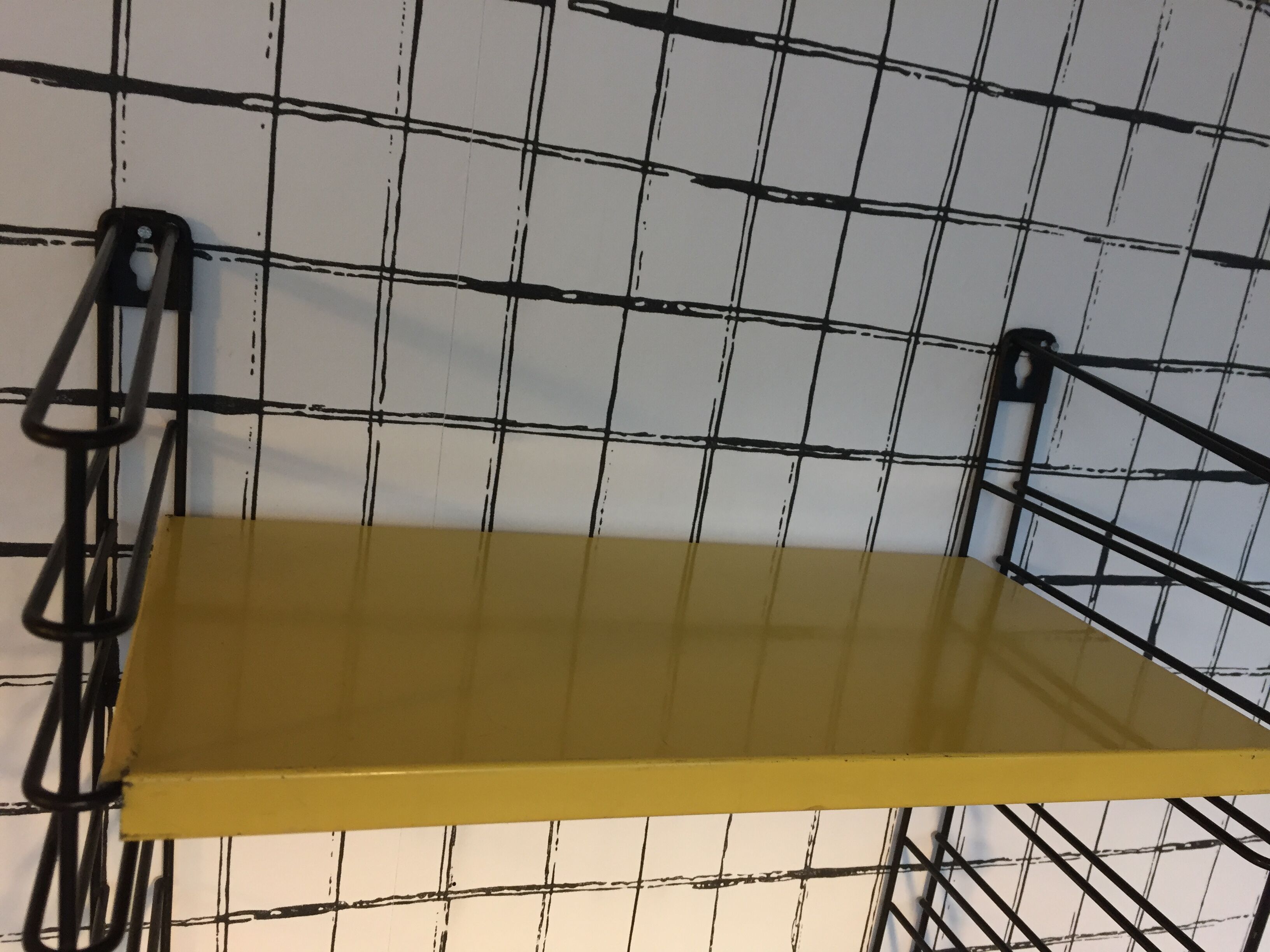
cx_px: 635
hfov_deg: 61.7
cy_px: 476
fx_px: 1064
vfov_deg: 48.2
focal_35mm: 29
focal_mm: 4.15
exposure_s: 1/33
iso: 100
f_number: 2.2
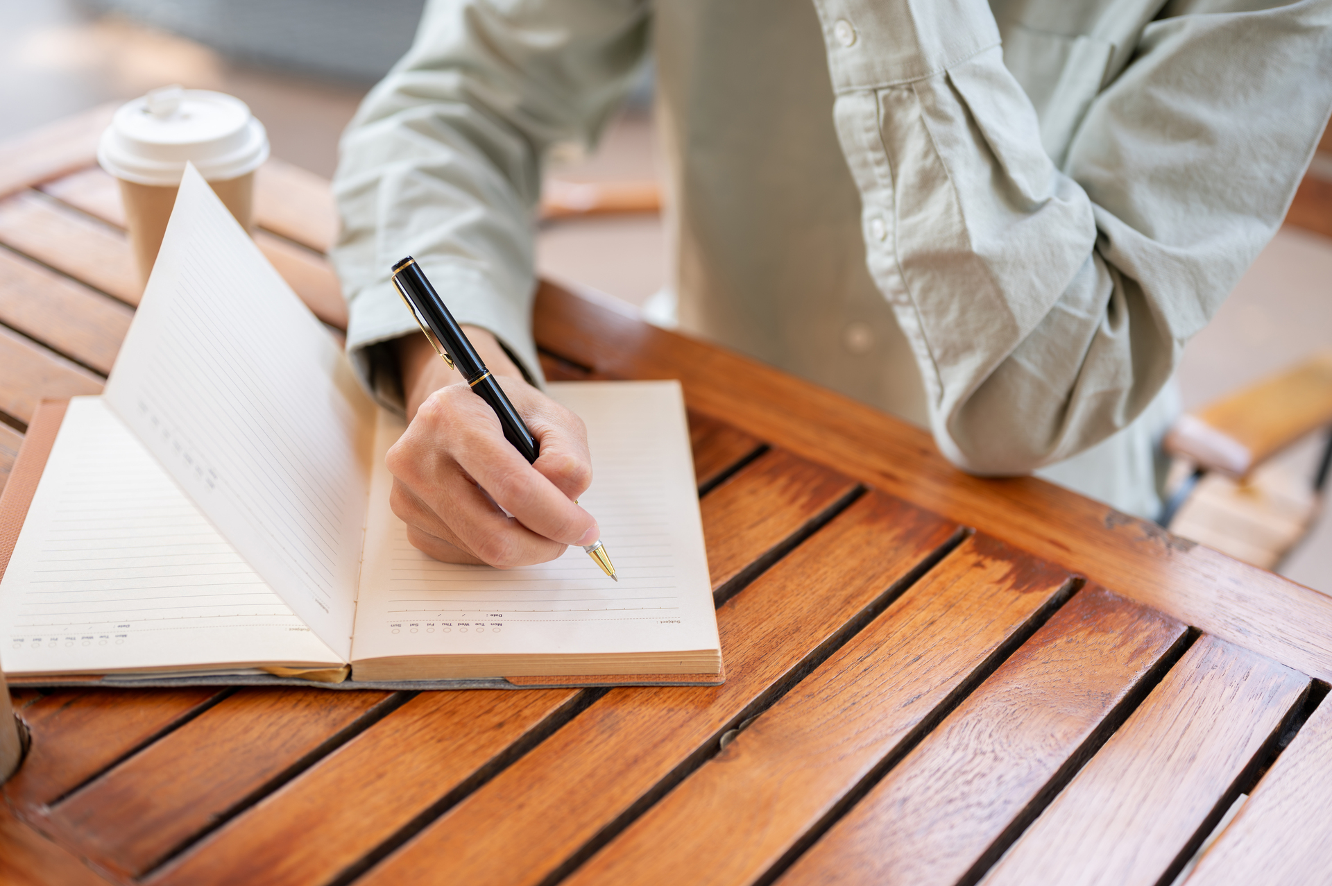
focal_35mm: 50
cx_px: 666
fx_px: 1849
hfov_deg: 39.6
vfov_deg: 27.0
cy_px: 443
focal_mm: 50
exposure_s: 1/500
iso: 250
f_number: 2
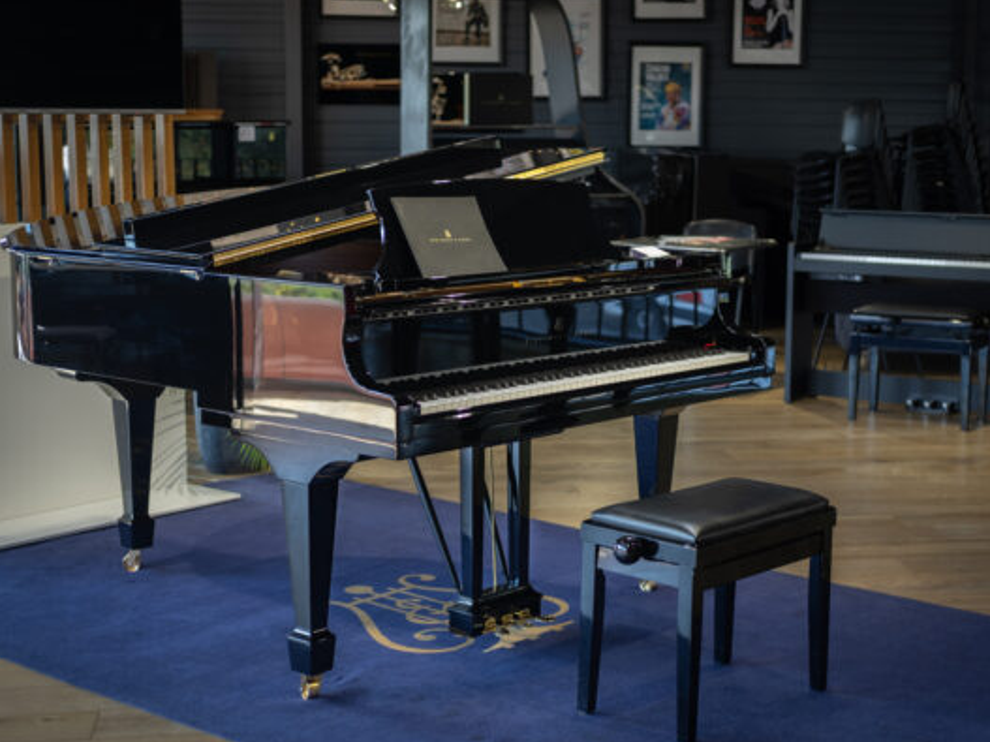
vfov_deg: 25.2
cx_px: 534
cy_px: 370
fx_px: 1658
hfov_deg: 33.2
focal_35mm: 58
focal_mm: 35
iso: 250
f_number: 2
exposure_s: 1/125
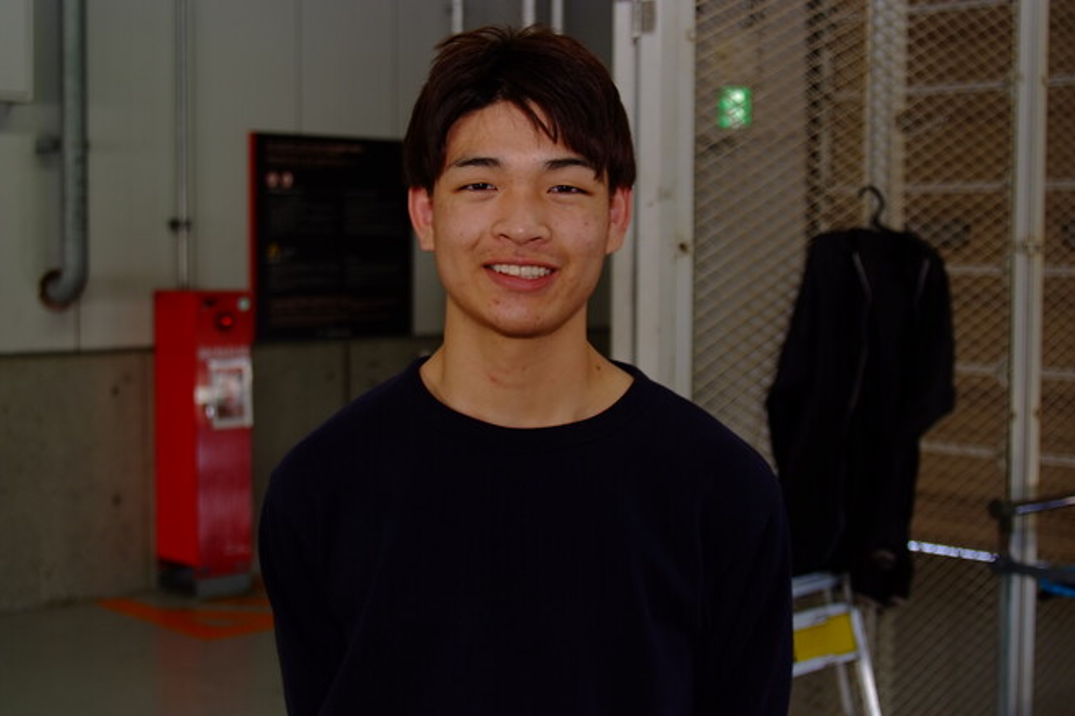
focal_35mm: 56
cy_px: 354
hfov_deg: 35.6
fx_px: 1672
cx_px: 519
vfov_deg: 24.2
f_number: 4
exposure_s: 1/60
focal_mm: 34
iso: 100
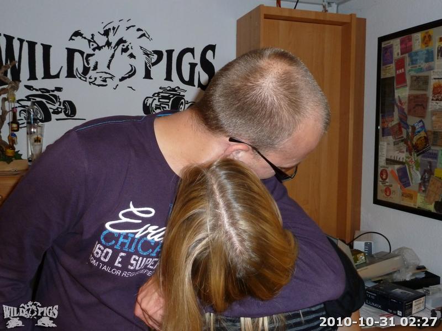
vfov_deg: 40.7
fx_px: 447
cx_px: 221
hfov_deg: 52.6
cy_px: 166
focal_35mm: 35
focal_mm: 5.7
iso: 250
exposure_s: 1/30
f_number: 3.5
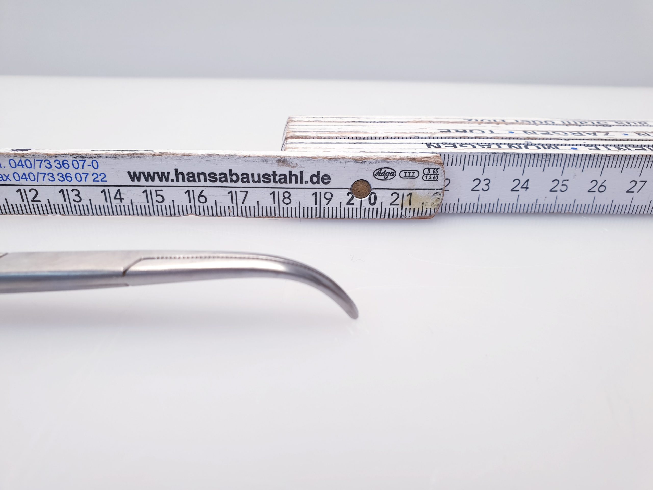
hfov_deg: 67.3
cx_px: 326
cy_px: 245
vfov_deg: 53.1
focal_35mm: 26
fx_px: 490
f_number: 2.4
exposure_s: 1/50
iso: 64
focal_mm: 4.3
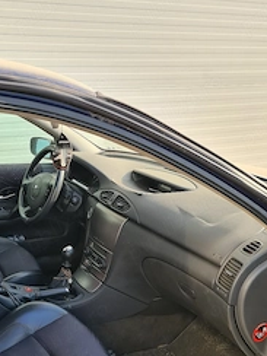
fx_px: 422
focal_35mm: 41
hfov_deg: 34.8
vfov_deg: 45.0
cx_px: 90
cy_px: 242
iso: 50
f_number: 1.8
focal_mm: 7
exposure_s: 1/167
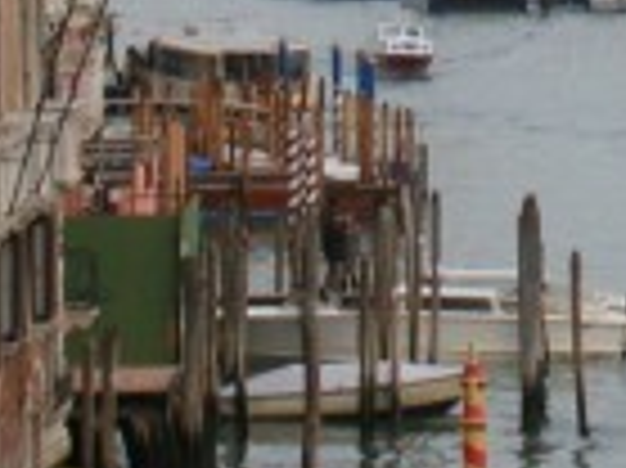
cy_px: -392
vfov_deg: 3.3
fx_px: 8185
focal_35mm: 453
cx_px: 1027
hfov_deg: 4.3
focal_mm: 17.4
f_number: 4.9
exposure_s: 1/101
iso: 50
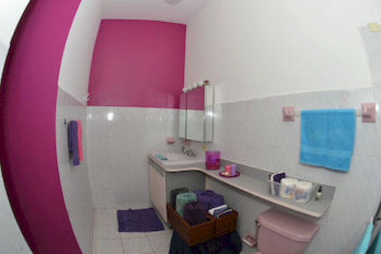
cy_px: 127
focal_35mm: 16
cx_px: 190
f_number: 8
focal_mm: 10.5
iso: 200
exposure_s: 1/200
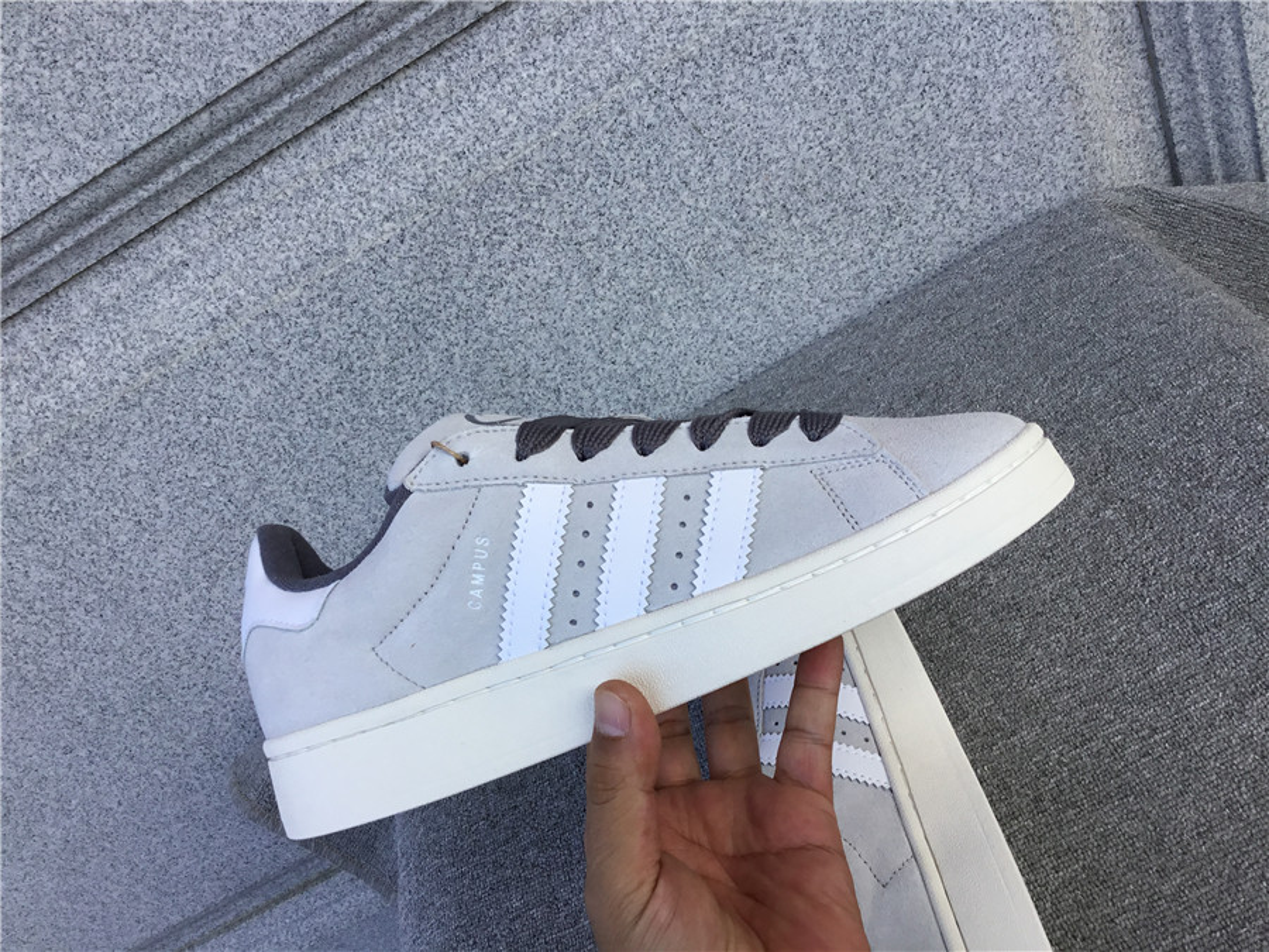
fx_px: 1136
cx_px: 634
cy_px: 476
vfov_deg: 45.4
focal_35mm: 31
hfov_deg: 58.4
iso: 25
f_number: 2.4
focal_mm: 3.3
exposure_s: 1/194
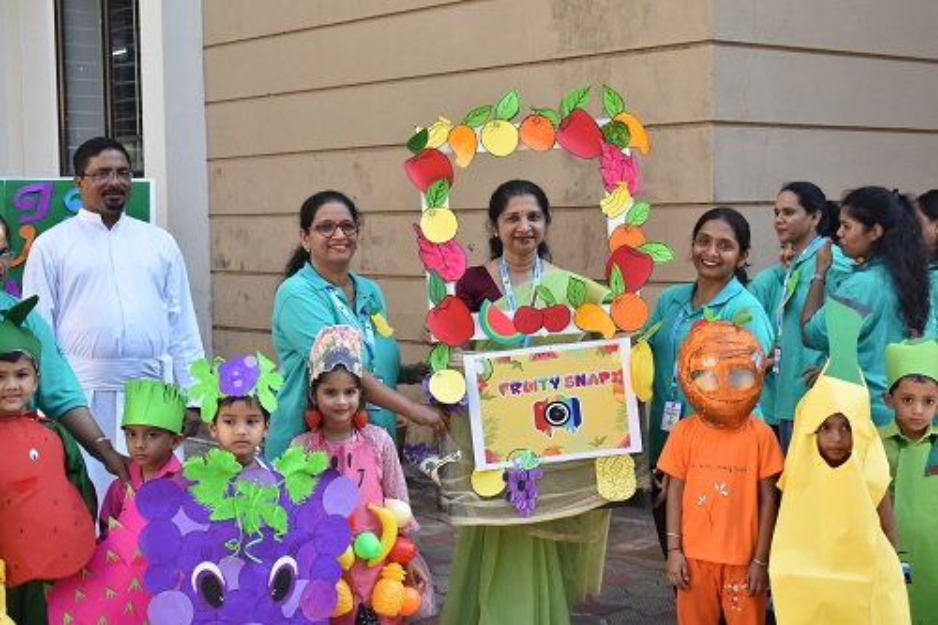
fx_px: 1485
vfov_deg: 23.8
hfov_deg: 35.1
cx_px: 469
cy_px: 312
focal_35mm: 57
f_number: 5.6
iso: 800
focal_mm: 38
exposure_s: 1/800
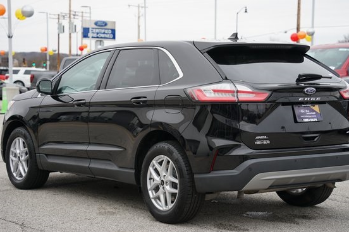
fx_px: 775
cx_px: 178
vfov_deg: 17.1
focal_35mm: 80
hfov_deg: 25.4
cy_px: 113
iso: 200
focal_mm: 69
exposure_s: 1/80
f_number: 4
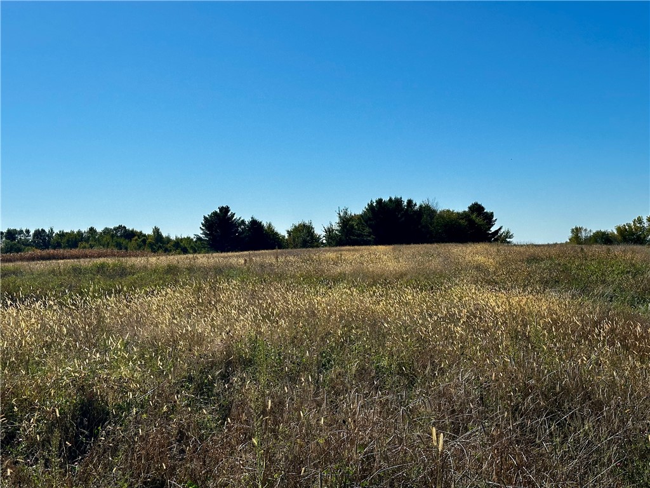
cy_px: 244
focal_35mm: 48
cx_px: 325
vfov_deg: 30.3
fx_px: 901
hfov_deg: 39.7
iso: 64
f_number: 1.78
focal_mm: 6.86
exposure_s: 1/8197
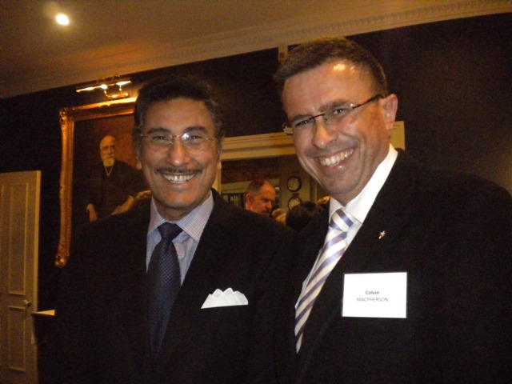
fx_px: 518
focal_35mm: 35
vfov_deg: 40.7
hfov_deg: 52.6
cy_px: 192
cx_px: 256
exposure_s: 1/30
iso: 1600
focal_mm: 6.3
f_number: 3.1
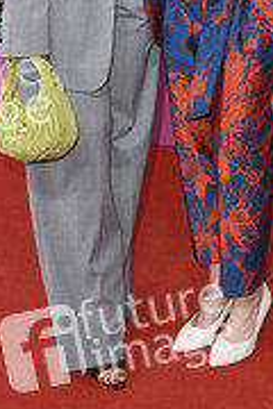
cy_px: -2
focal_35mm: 102
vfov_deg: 19.4
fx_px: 1160
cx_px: 182
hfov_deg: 13.4
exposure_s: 1/200
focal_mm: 46
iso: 640
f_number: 6.3
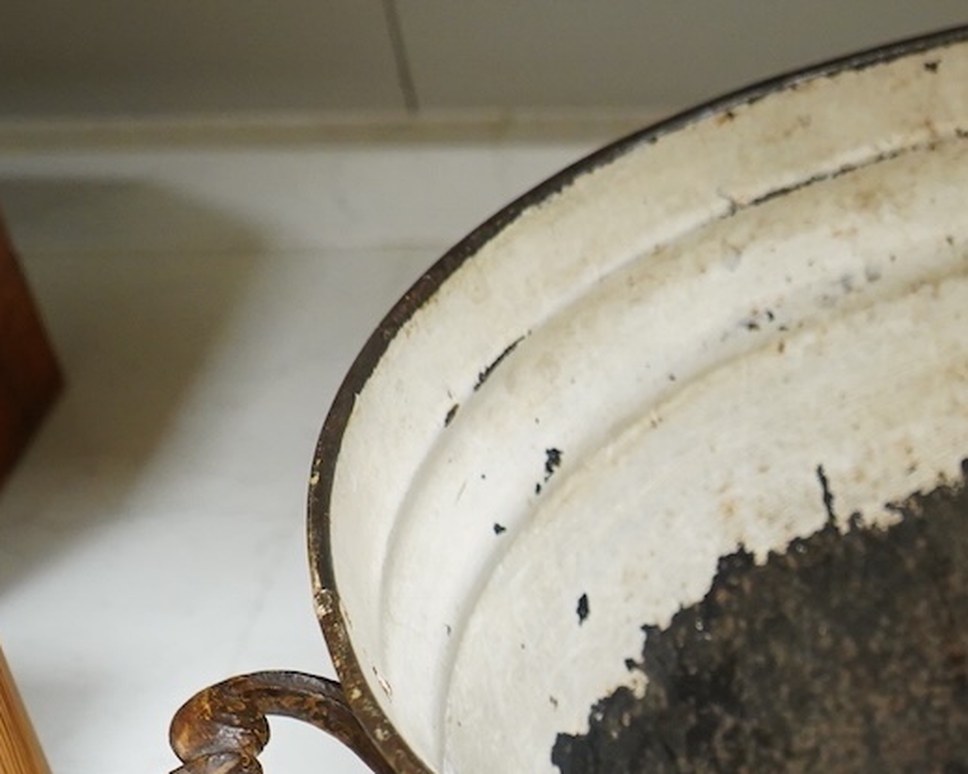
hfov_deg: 20.2
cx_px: 1239
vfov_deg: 17.4
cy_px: 723
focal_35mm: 87
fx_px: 2492
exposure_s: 1/80
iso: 2500
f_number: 5
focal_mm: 28
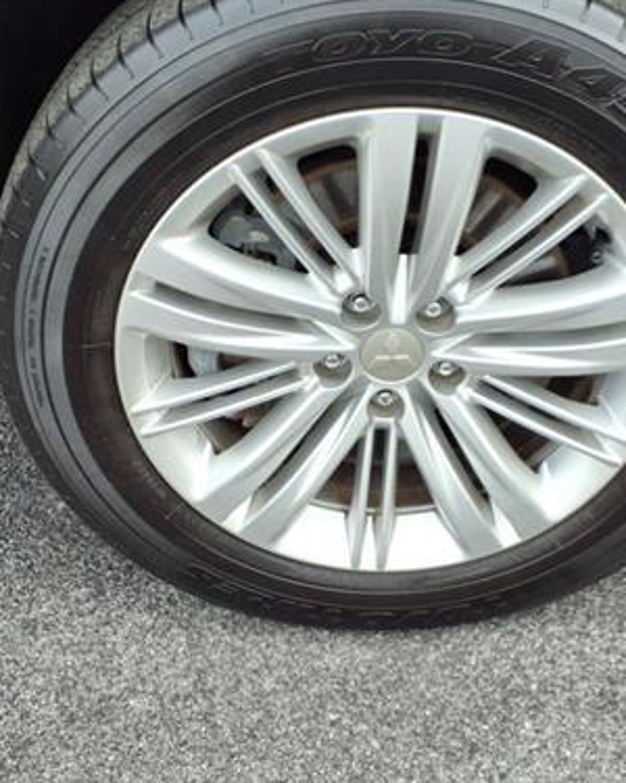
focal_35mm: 45
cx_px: 326
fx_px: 1042
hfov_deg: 33.4
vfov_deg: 41.1
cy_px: 407
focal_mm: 3.58
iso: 40
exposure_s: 1/500
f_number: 1.9
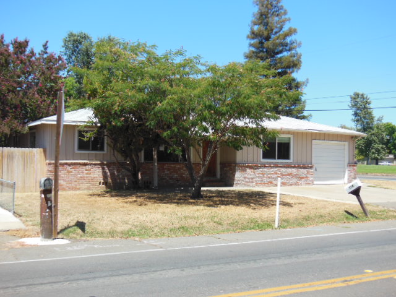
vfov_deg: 32.2
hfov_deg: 42.1
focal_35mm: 45
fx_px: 515
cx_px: 198
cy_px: 148
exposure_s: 1/500
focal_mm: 8
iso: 125
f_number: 4.4
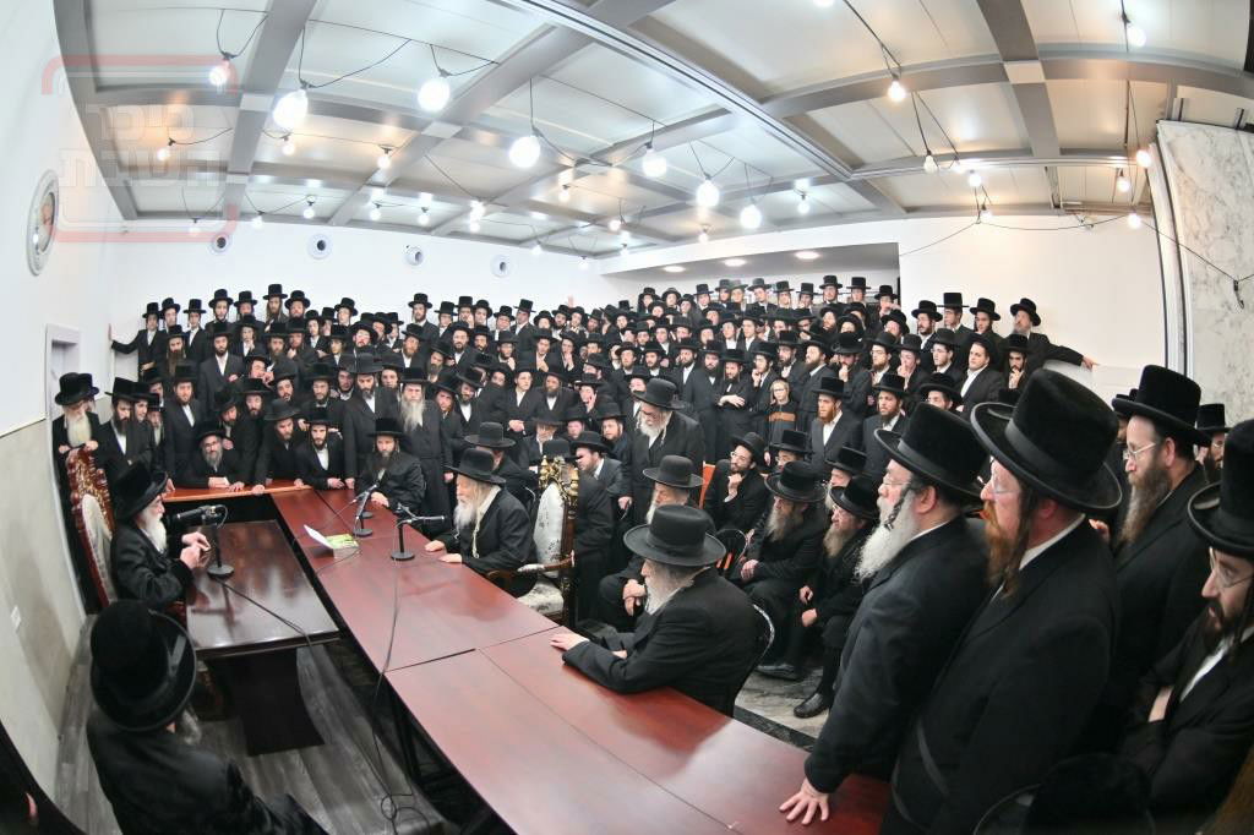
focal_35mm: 15
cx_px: 627
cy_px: 418
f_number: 2.8
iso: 250
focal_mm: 10.5
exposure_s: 1/125
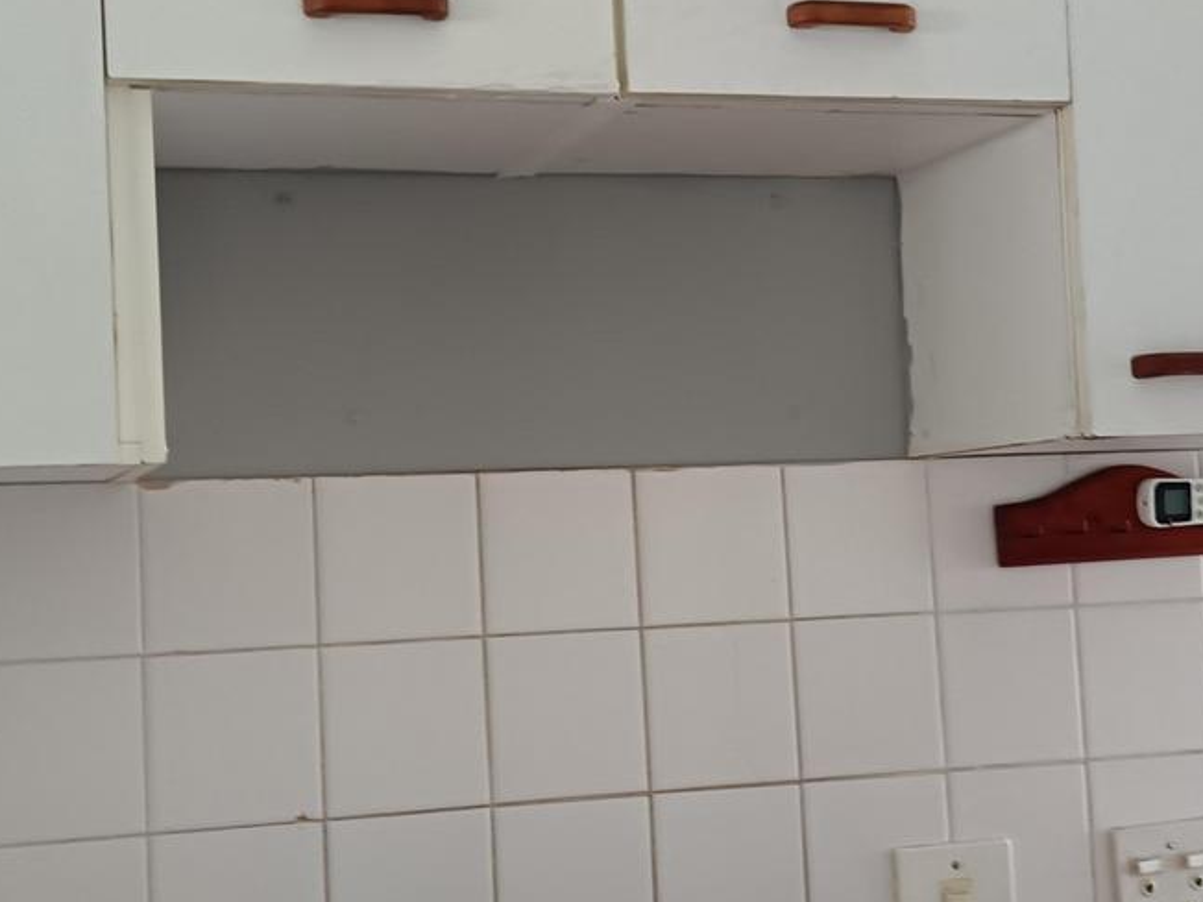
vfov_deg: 24.8
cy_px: 457
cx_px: 564
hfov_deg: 32.7
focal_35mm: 59
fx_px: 2050
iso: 1279
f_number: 1.75
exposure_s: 1/25
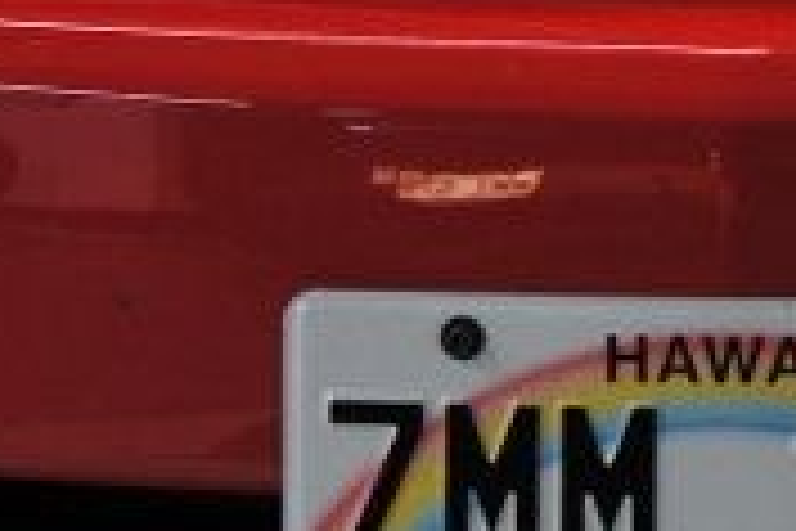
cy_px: -146
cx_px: 616
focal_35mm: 225
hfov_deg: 9.1
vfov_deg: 6.1
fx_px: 4975
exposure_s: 1/40
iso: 400
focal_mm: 26
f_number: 4
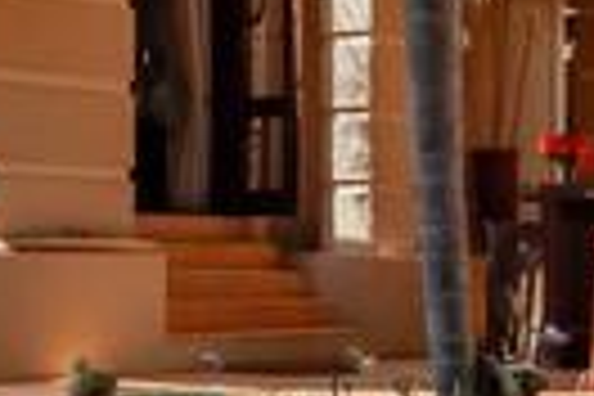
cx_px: 441
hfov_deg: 20.9
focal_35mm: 97
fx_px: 1600
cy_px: 162
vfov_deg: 14.1
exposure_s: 1/125
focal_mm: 16
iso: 200
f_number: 13
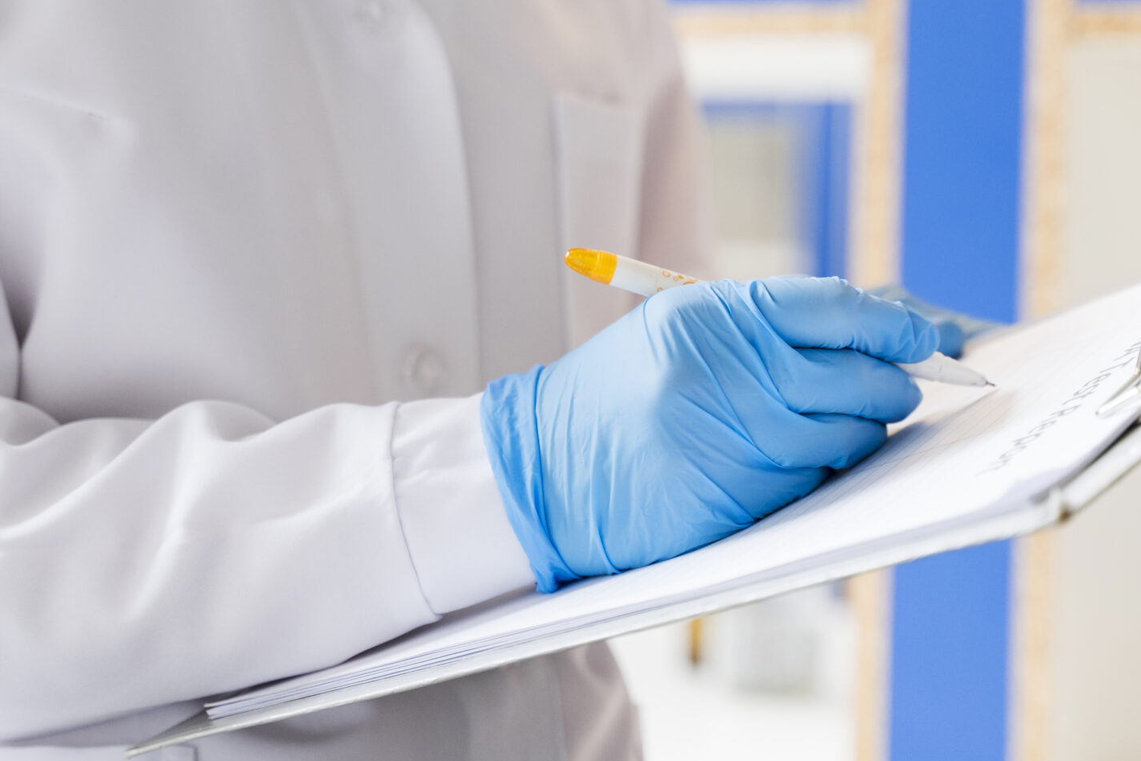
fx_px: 3201
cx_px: 597
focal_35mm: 101
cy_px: 306
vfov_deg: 13.5
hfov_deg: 20.2
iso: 640
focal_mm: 56
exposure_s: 1/60
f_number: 2.8
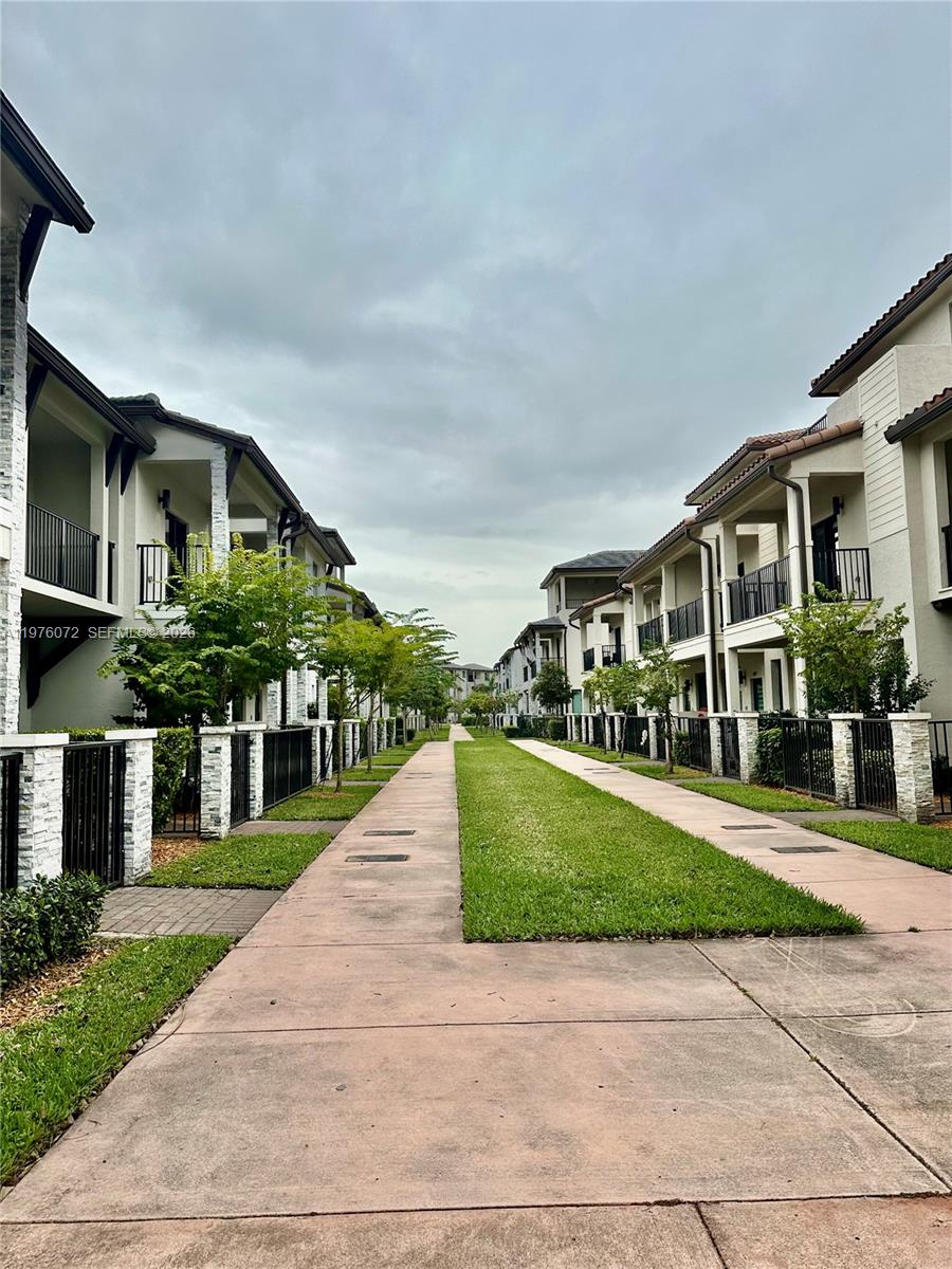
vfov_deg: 71.6
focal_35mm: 24
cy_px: 634
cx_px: 476
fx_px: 880
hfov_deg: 56.8
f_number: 1.78
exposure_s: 1/4016
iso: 80
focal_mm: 6.86
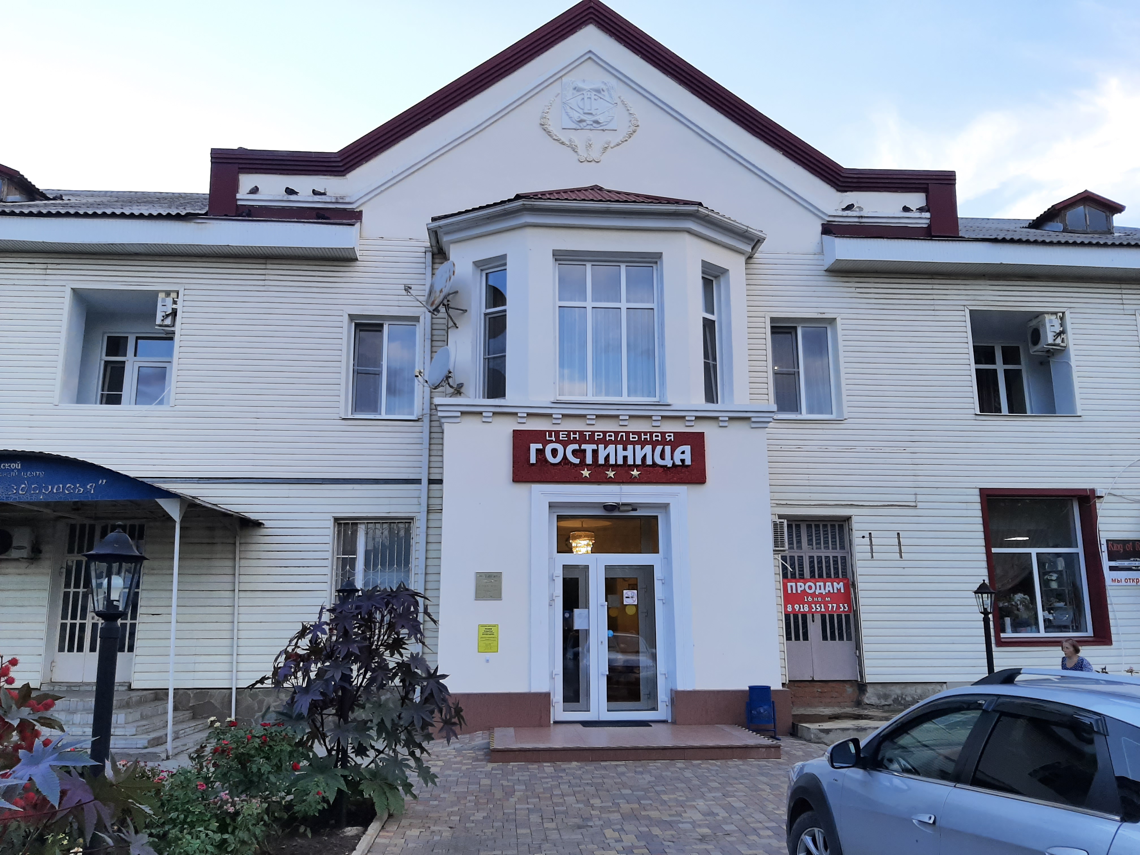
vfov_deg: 53.1
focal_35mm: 26
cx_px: 570
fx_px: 856
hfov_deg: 67.3
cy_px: 428
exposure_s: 1/229
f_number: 1.7
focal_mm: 3.93
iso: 40
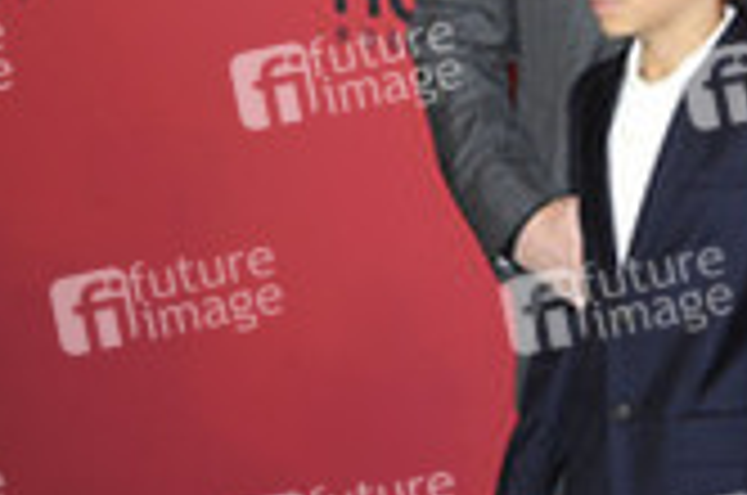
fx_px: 4225
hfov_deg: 10.1
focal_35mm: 204
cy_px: -36
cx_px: 677
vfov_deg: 6.7
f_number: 5.6
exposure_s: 1/160
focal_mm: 75
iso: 400
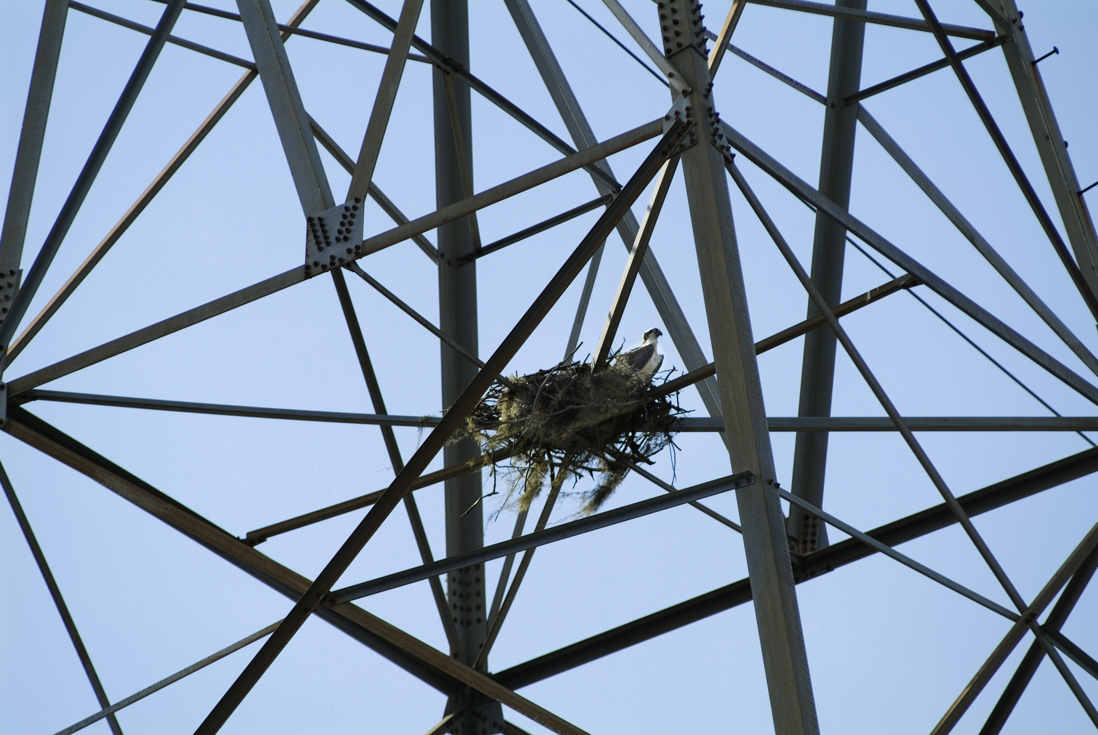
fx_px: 9160
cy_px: 368
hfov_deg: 6.9
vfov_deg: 4.6
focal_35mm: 300
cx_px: 549
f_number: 4
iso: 100
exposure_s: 1/500
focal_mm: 200
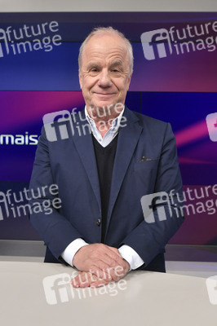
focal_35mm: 31
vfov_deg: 60.3
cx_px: 108
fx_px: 281
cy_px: 163
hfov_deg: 42.3
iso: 2000
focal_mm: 31
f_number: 5.6
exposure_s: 1/200
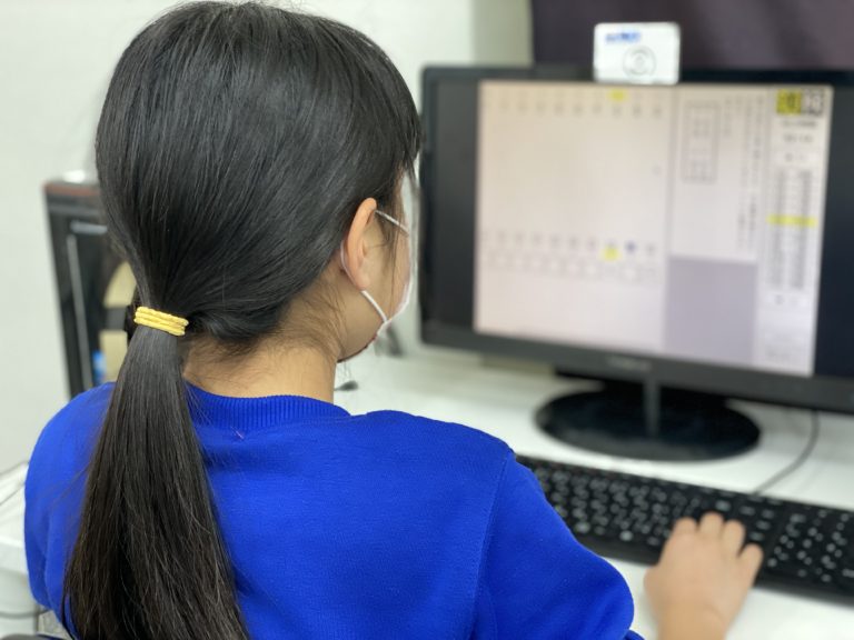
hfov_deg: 36.8
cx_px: 427
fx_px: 1283
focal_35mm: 52
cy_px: 320
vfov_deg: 28.0
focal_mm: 6
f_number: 2
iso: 200
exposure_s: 1/40
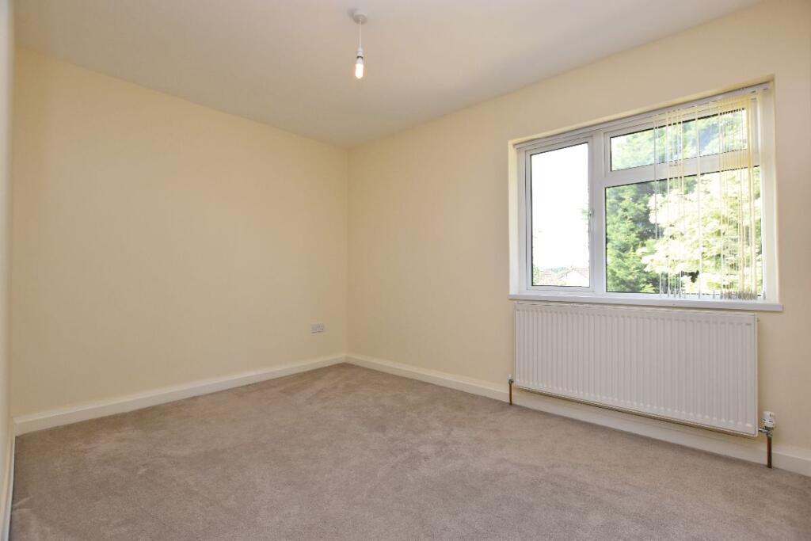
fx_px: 338
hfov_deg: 100.4
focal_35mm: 15
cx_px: 406
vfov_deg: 77.3
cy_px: 270
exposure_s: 1/200
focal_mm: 10
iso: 360
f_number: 5
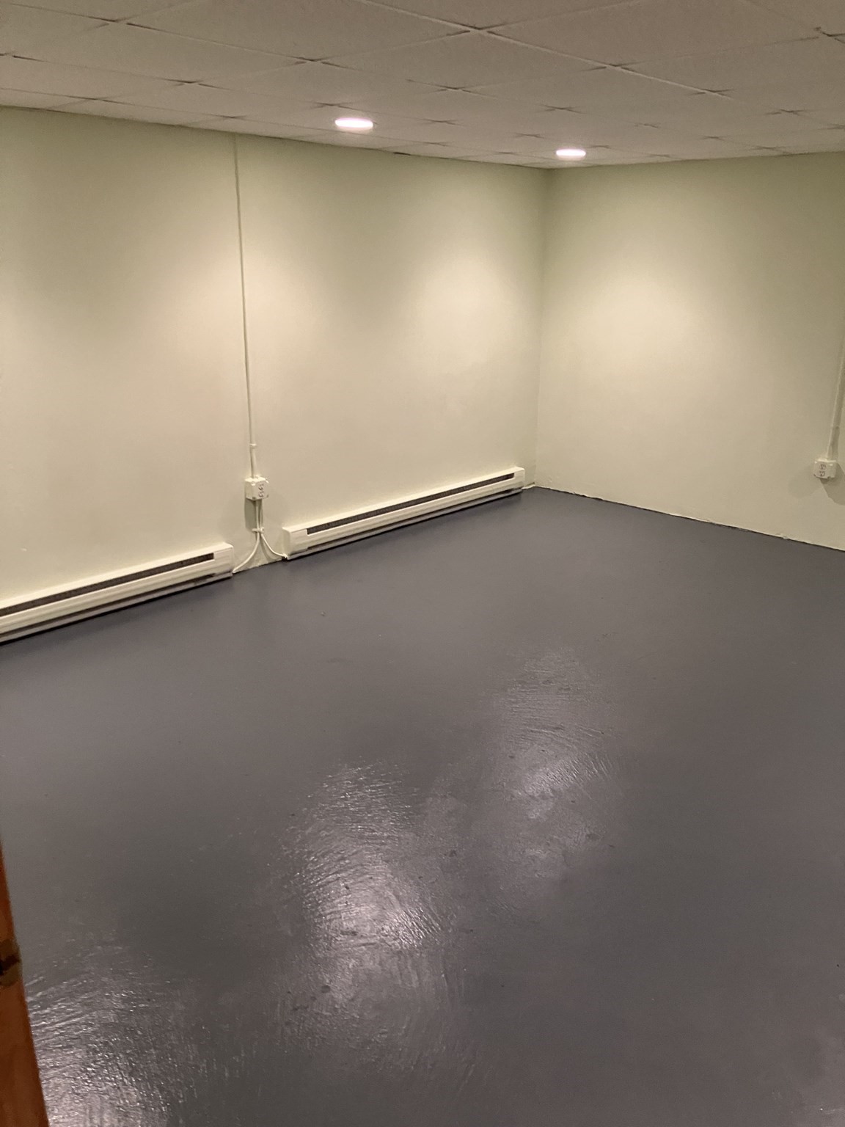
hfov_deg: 49.7
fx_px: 911
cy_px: 564
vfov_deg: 63.4
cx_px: 422
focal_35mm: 28
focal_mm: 3.99
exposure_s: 1/40
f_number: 1.8
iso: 250
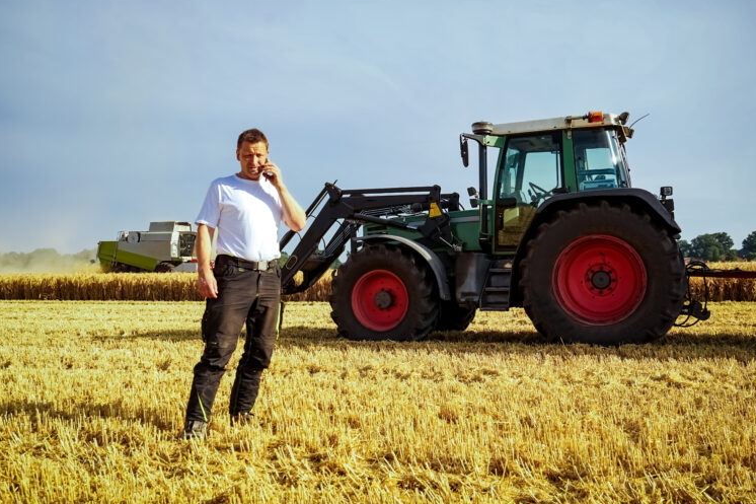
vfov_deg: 37.8
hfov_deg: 54.4
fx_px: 735
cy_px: 253
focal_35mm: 35
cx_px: 369
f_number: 7.1
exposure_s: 1/200
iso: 100
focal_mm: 34
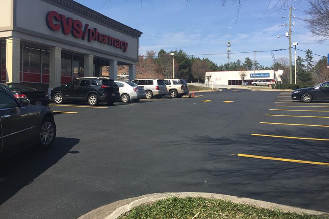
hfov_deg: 60.3
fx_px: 283
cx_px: 160
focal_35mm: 31
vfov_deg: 42.3
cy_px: 102
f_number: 2.2
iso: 32
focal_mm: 4.15
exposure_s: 1/2198
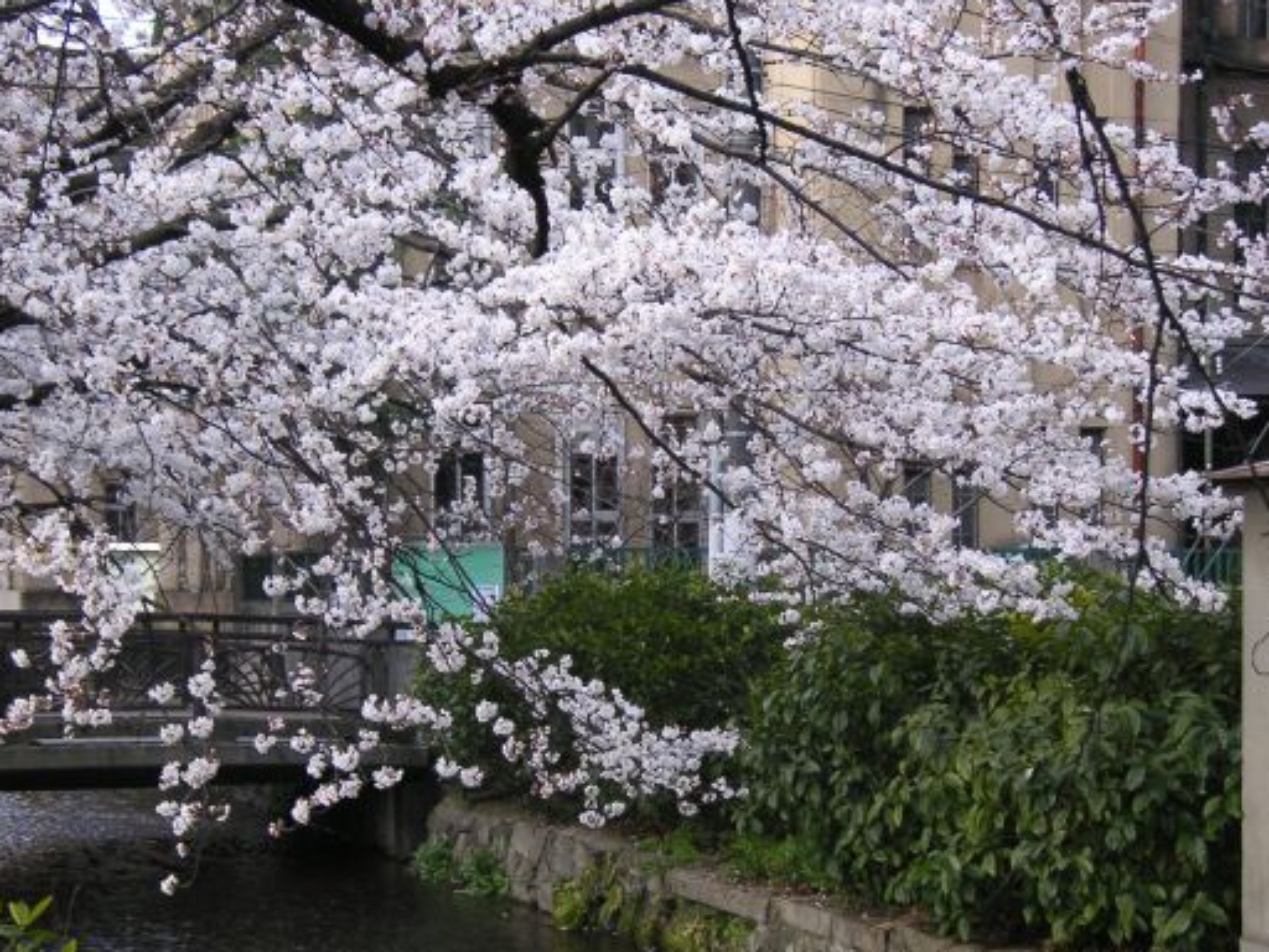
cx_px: 620
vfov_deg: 20.4
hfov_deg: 27.0
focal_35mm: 72
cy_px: 509
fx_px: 2639
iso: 50
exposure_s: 1/90
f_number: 3
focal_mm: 9.3
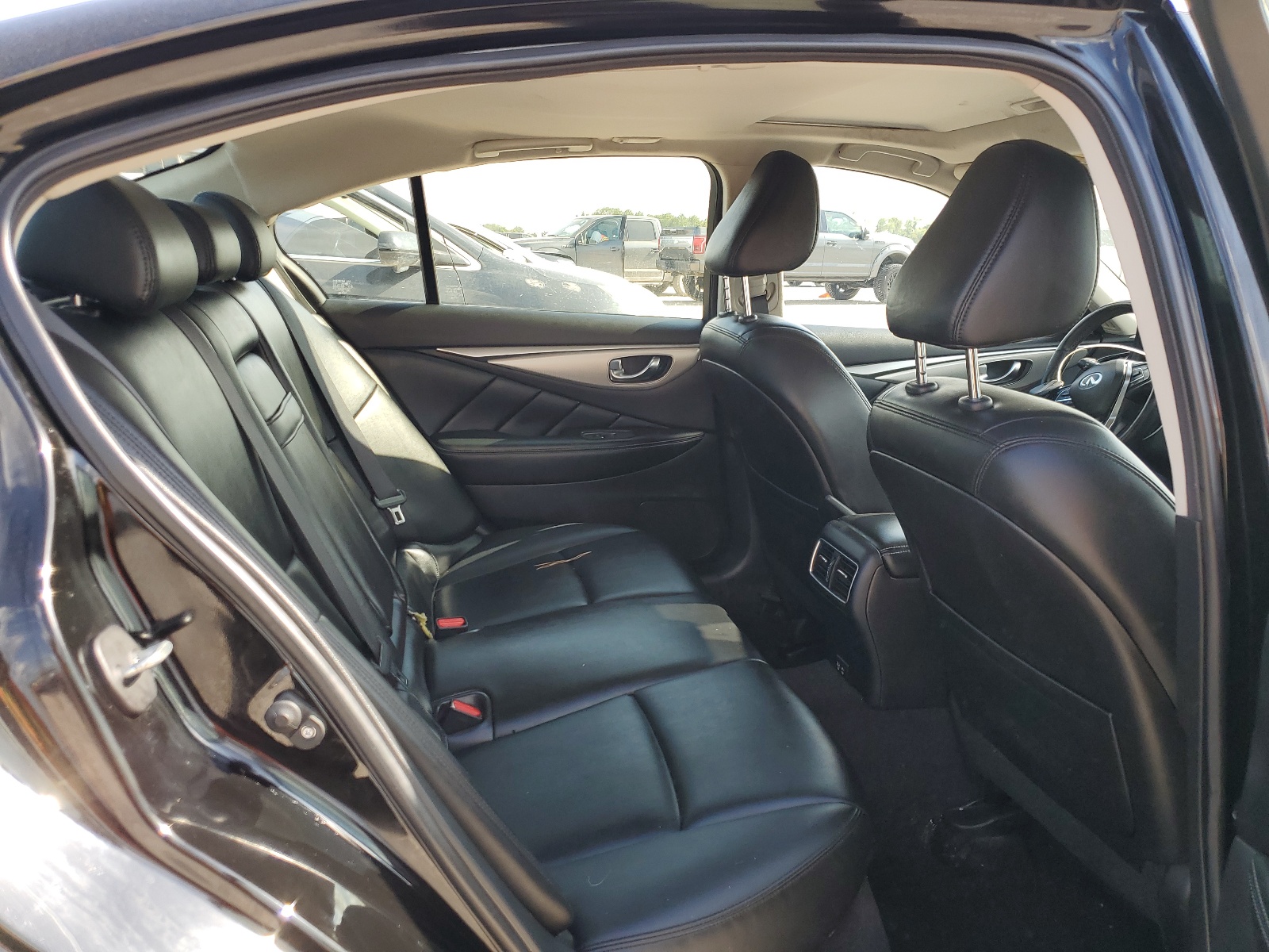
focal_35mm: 26
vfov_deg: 53.1
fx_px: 953
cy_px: 476
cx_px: 634
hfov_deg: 67.3
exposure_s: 1/370
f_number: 1.5
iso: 50
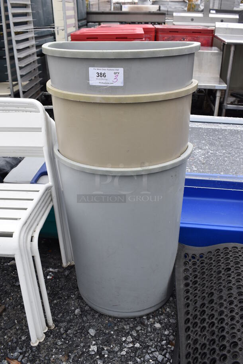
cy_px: 182
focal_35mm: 33
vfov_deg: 57.2
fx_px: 334
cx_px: 122
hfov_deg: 40.0
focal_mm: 22
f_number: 7.1
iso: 200
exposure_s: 1/320
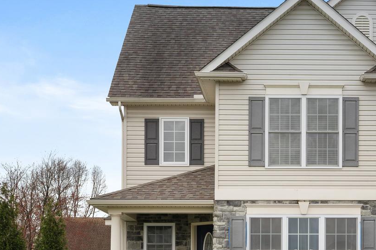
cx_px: 297
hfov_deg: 22.8
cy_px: 225
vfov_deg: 15.3
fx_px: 919
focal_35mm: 88
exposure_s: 1/500
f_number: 6.3
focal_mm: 35
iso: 320
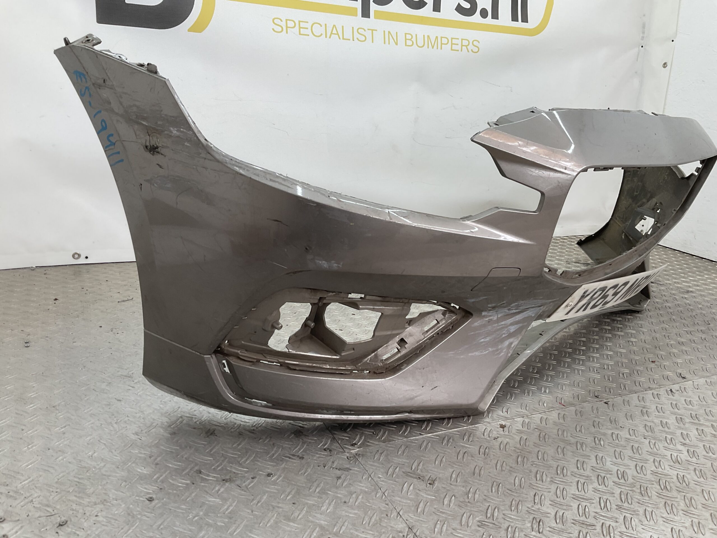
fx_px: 601
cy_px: 269
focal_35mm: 29
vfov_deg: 48.2
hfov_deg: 61.7
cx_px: 358
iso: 20
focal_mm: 3
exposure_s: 1/100
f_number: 1.8
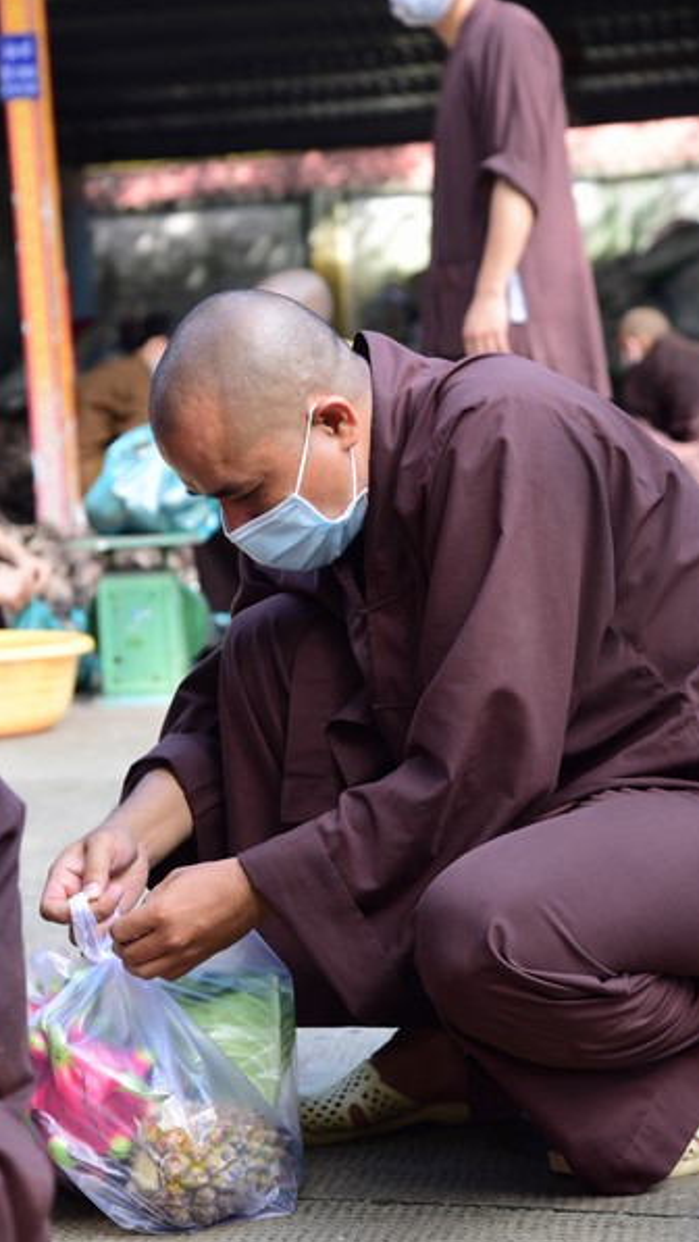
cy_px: 603
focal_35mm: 97
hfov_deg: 12.5
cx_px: 250
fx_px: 3195
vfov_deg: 22.0
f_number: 5.6
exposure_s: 1/125
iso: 500
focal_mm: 85
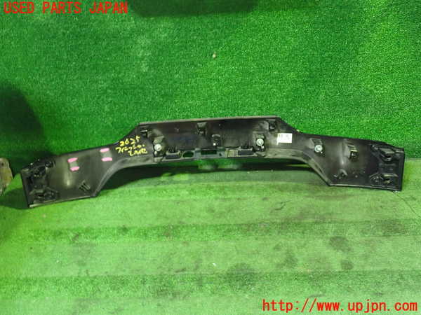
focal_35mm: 30
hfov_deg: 60.0
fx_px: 365
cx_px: 210
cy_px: 158
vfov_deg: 46.8
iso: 800
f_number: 2.3
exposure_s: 1/30
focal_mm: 5.4
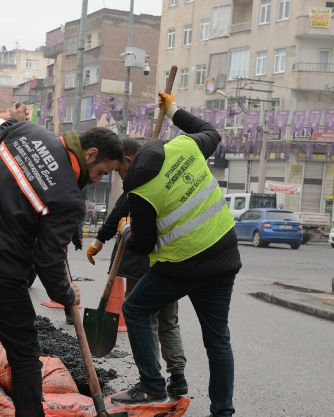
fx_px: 1026
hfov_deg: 18.2
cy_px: 286
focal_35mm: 83
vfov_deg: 22.9
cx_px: 27
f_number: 5.6
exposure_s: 1/250
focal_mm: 38
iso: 320
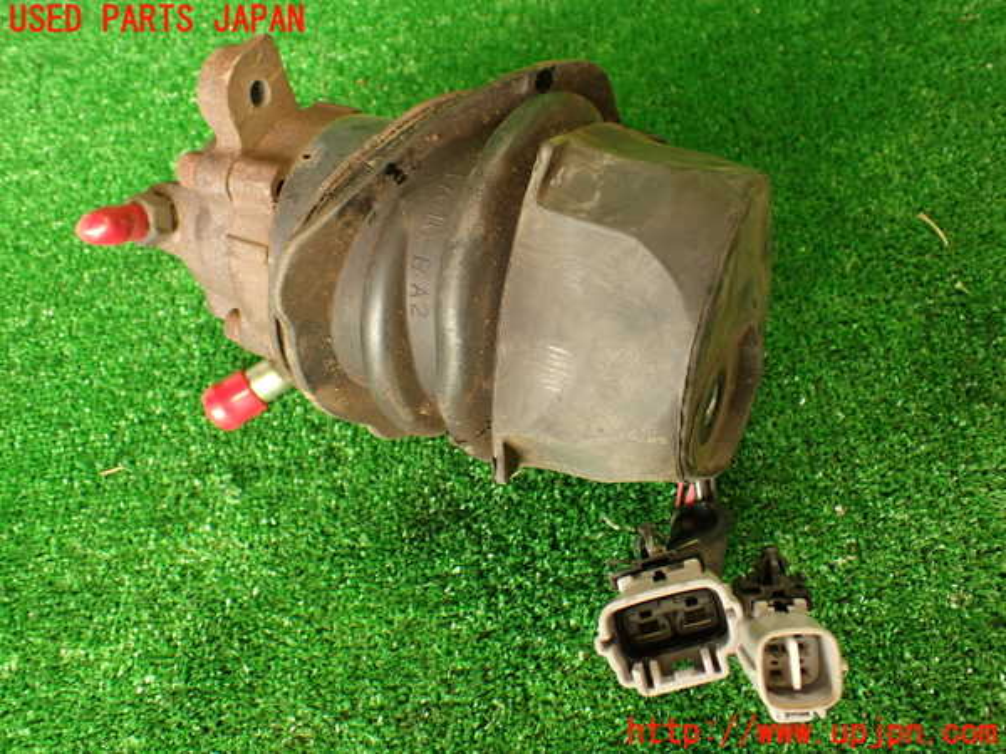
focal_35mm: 32
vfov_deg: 44.2
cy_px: 377
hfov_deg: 56.8
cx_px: 503
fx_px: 930
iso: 200
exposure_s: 1/30
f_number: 2.4
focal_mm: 5.79
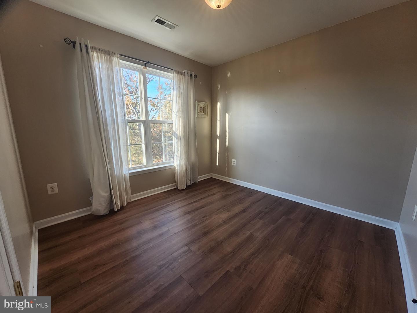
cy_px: 156
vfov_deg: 90.0
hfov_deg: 106.1
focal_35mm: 13
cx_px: 208
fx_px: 157
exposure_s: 1/50
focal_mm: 1.13
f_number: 2.2
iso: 40
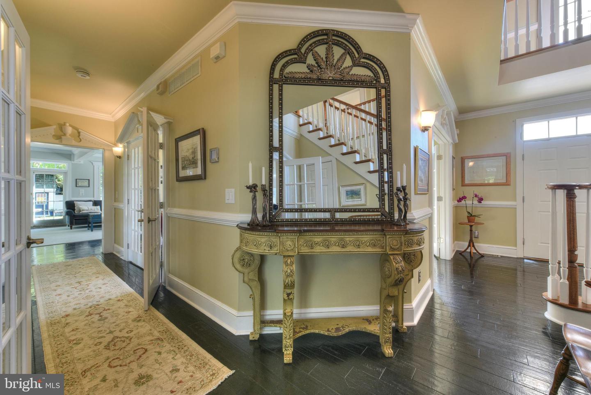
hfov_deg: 104.2
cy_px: 198
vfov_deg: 81.2
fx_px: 230
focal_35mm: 14
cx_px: 296
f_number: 22
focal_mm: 14
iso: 100
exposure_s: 2
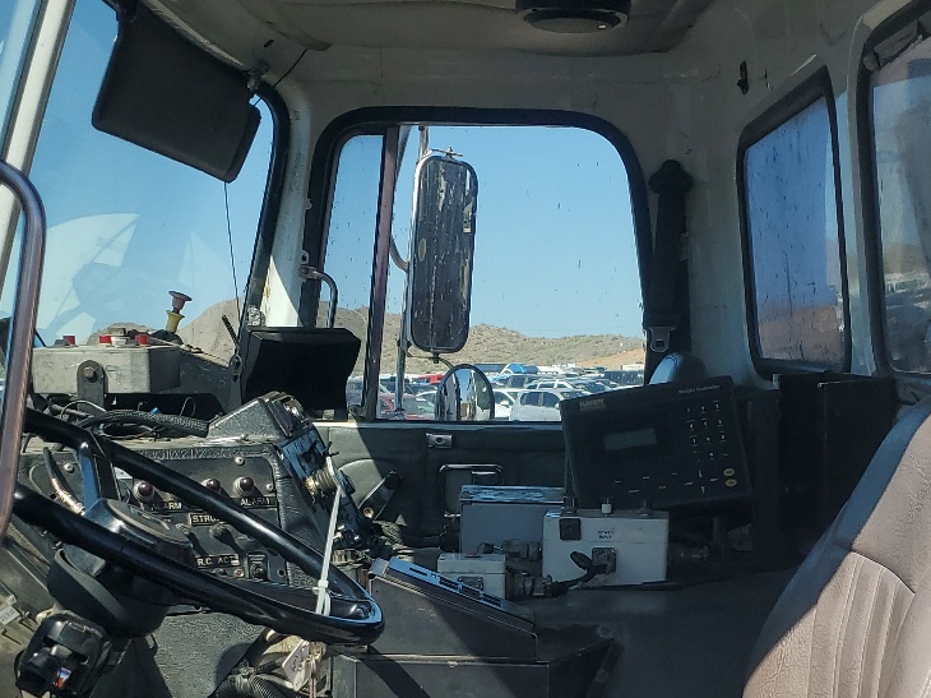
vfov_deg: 24.9
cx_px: 515
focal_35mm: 57
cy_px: 629
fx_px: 1533
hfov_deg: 33.8
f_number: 1.5
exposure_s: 1/2500
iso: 50
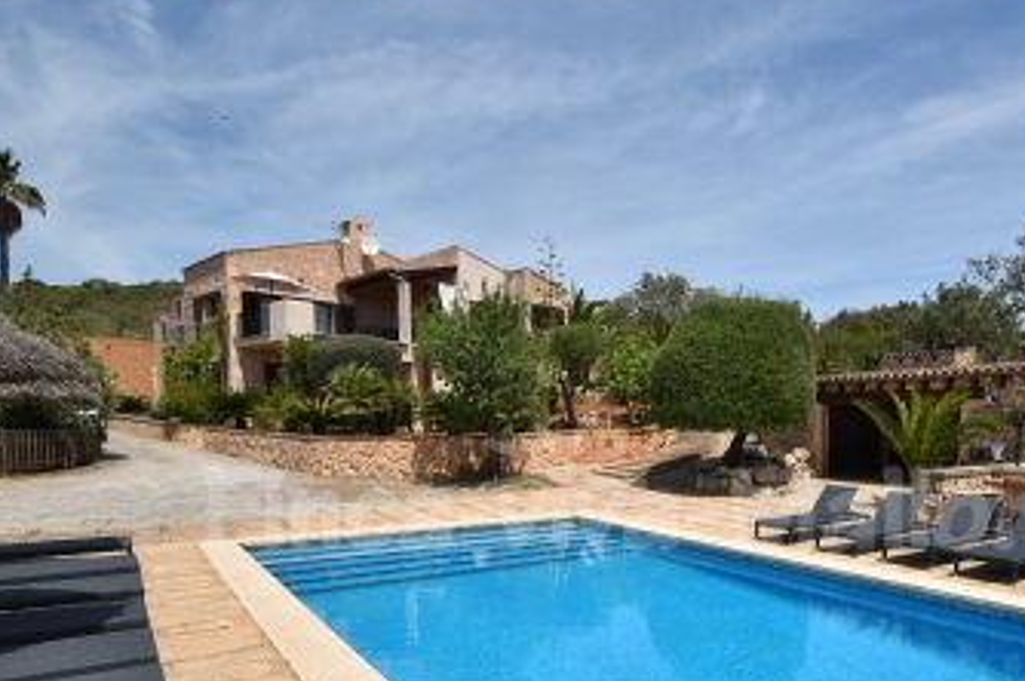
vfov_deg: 53.3
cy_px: 483
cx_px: 675
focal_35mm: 23
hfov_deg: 74.0
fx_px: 654
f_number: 10
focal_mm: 10
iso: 200
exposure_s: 1/400
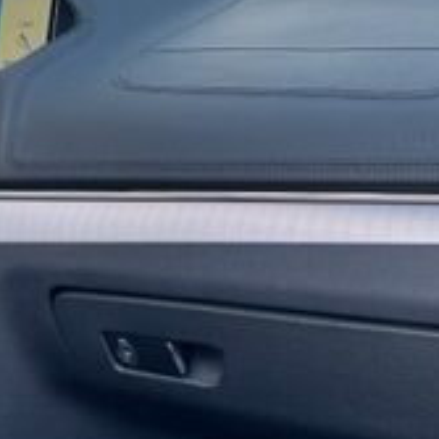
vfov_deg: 19.6
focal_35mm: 88
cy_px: 100
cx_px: 160
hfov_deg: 19.7
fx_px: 1263
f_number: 1.5
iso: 50
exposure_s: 1/316
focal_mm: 5.7
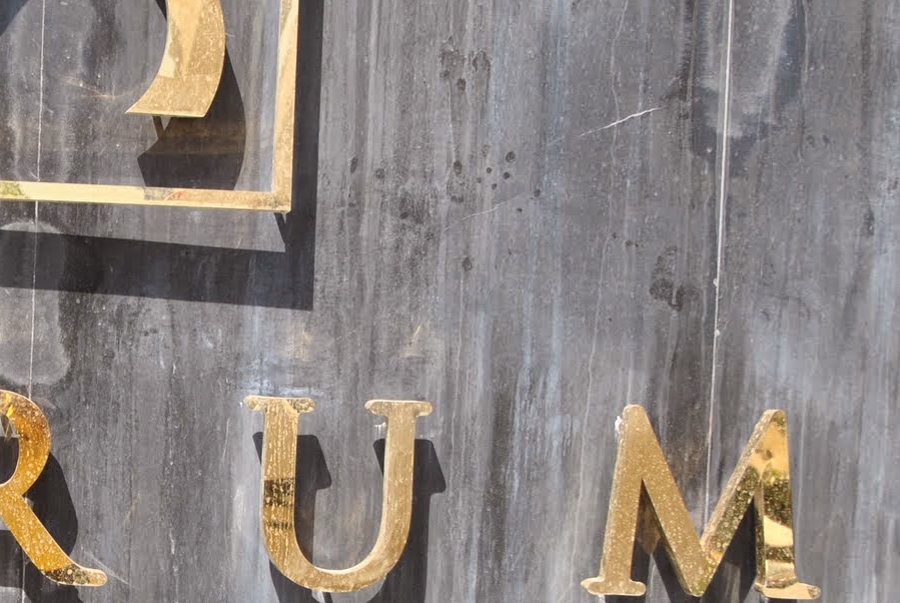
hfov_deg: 24.1
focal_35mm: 82
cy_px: 477
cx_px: 108
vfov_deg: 16.6
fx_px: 2053
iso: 100
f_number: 6.3
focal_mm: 24
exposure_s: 1/160
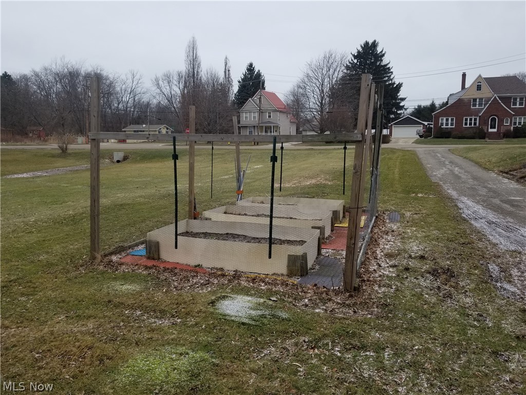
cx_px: 263
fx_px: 395
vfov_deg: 53.1
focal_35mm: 26
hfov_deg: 67.3
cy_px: 198
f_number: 1.7
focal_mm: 4.3
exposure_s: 1/998
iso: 50
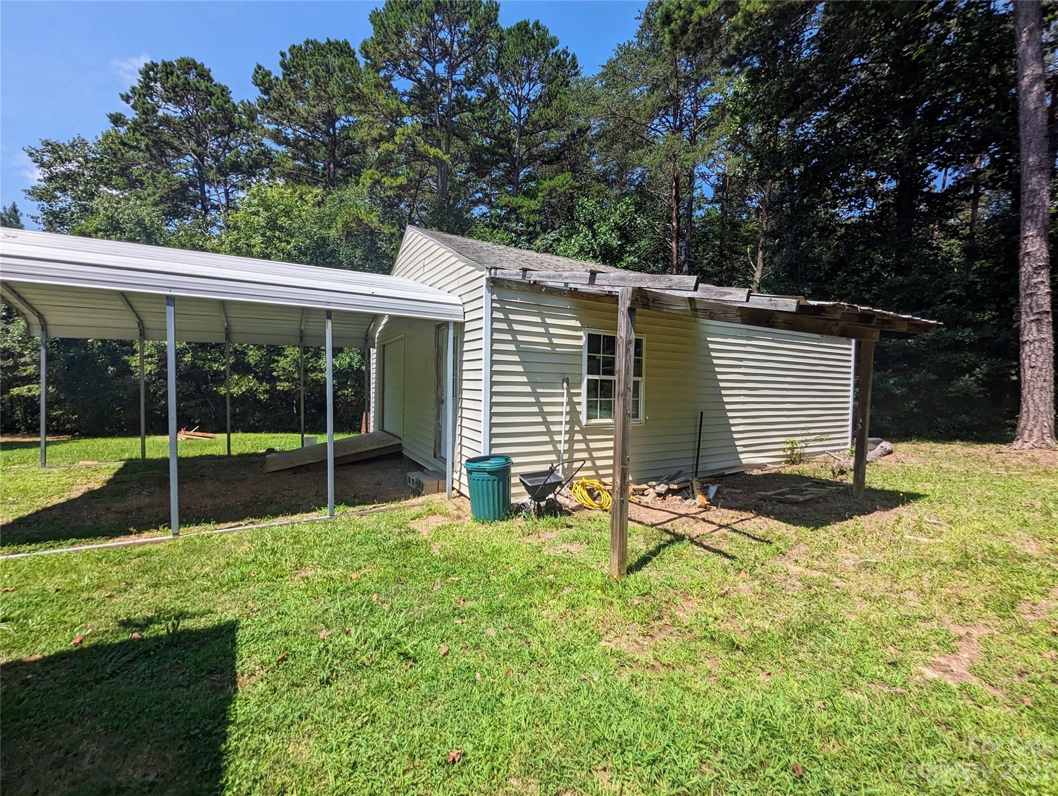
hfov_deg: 106.1
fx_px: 398
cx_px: 529
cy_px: 398
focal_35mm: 13
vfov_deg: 90.1
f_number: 2.2
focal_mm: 1.95
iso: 44
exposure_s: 1/1976
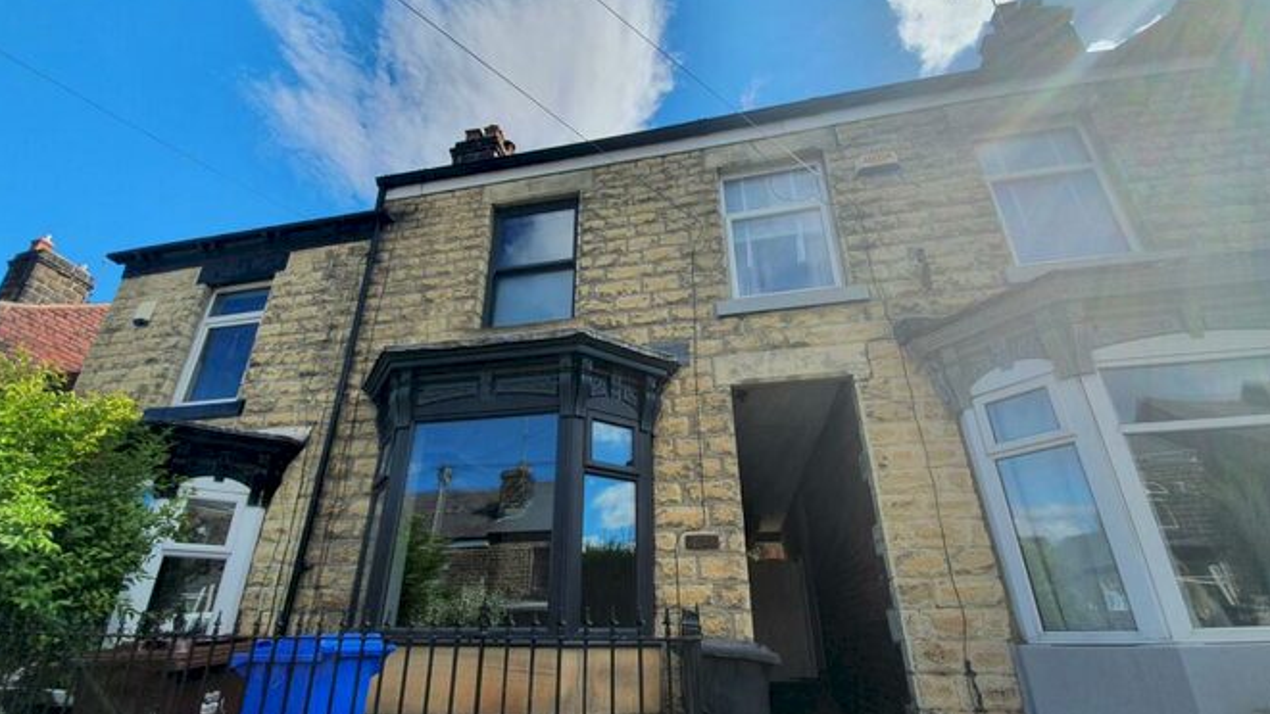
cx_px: 601
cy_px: 402
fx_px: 505
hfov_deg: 102.9
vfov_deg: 70.3
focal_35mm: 15
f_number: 2.2
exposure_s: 1/1032
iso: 50
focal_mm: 1.8
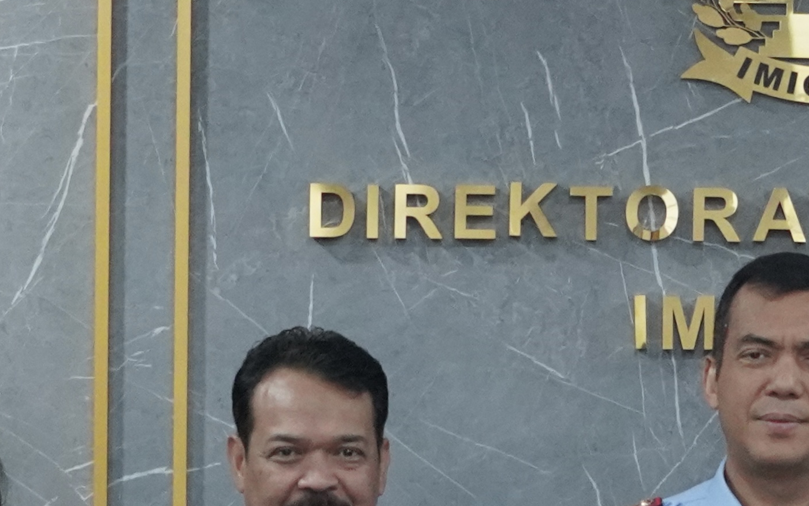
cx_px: 719
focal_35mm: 243
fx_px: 5358
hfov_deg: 8.6
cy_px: 428
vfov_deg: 5.4
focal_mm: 44
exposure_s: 1/160
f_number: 4.5
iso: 4000
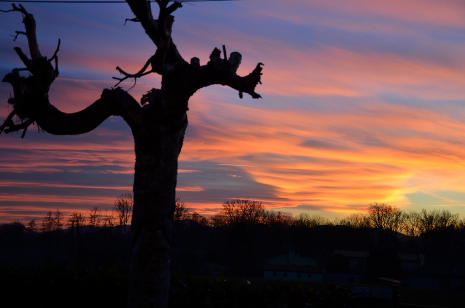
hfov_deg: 33.5
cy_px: 154
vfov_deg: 22.5
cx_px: 232
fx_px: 773
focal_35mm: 60
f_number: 4.5
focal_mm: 40
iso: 100
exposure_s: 1/20
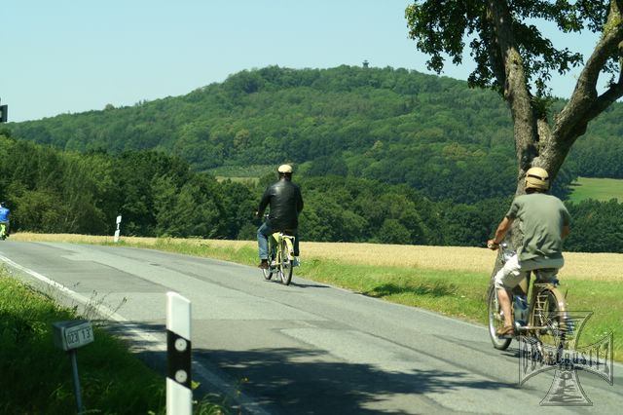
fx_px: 1816
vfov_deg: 13.0
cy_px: 208
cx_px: 312
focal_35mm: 105
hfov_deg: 19.5
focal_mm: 70
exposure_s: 1/1499
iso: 200
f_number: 4
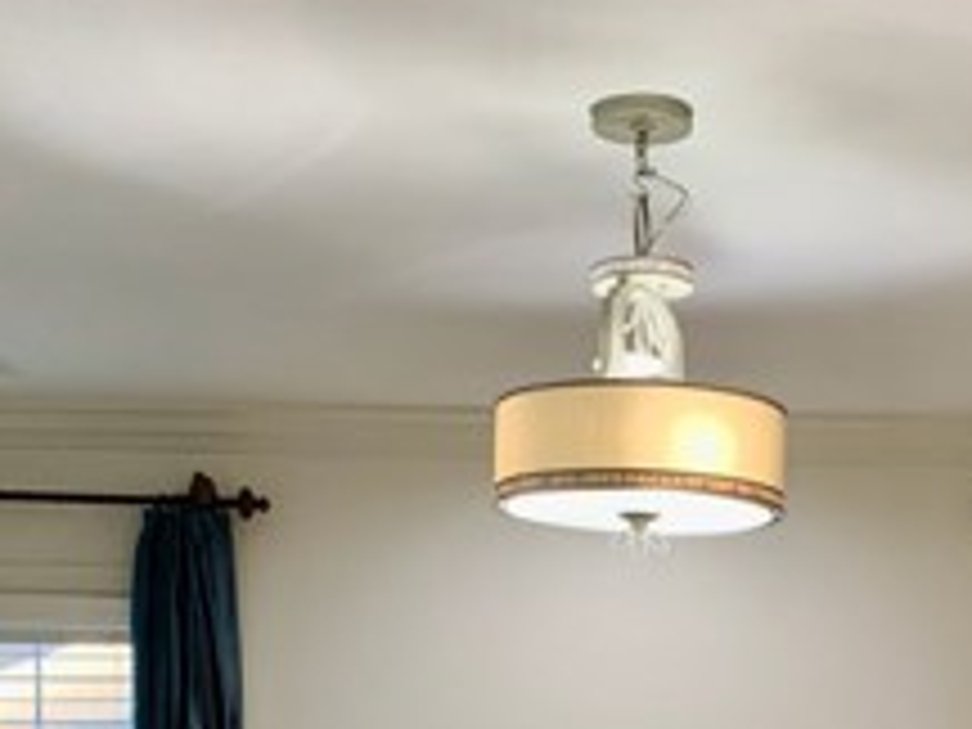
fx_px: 2162
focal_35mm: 77
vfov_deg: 17.5
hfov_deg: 25.1
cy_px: 1046
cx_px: 716
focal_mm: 4.25
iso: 125
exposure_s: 1/60
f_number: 1.8
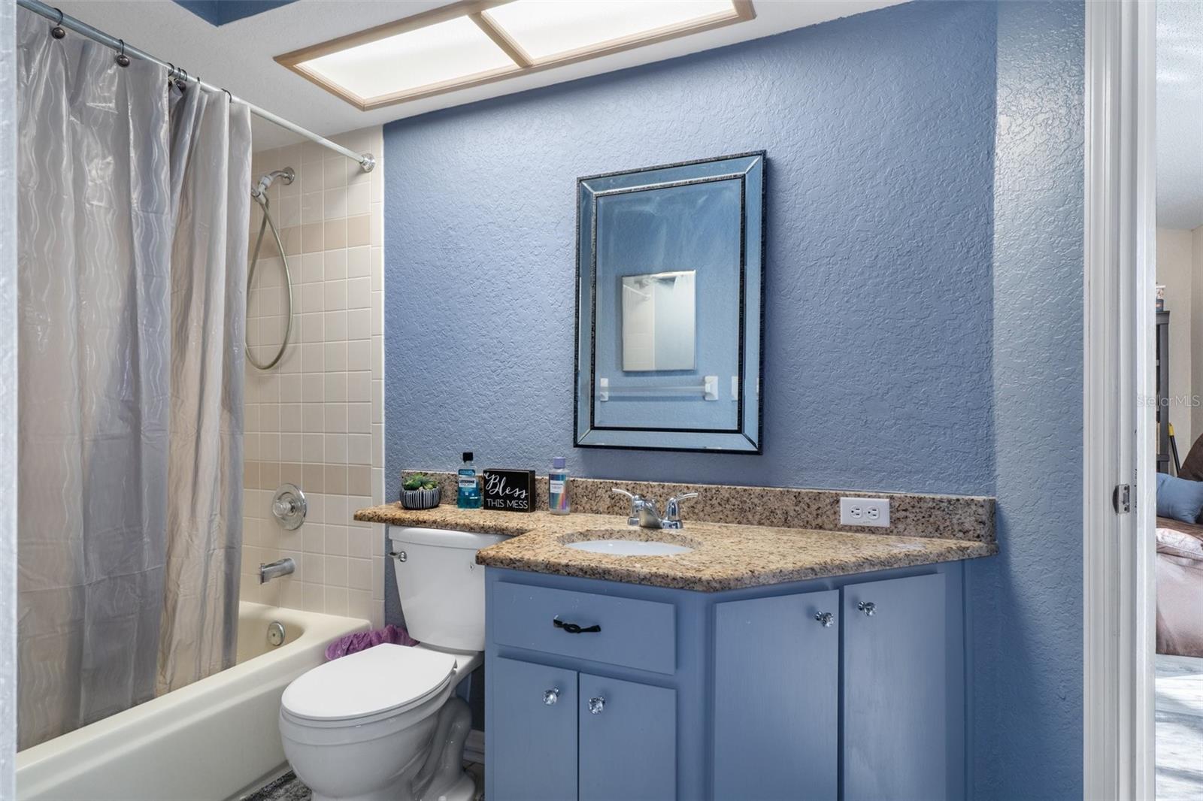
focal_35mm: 18
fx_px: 601
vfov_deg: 67.4
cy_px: 400
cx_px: 602
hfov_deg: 90.0
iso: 320
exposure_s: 1/3
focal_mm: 12
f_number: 8
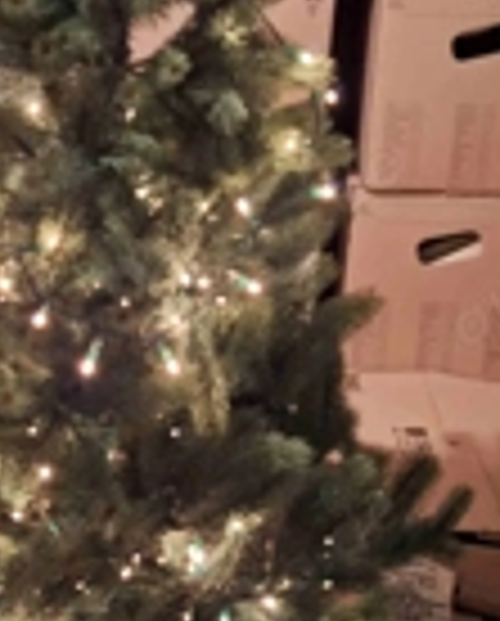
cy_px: 315
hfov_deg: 23.3
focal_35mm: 65
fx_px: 1198
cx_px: 122
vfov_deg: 29.1
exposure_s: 1/20
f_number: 1.8
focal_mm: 5.54
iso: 500
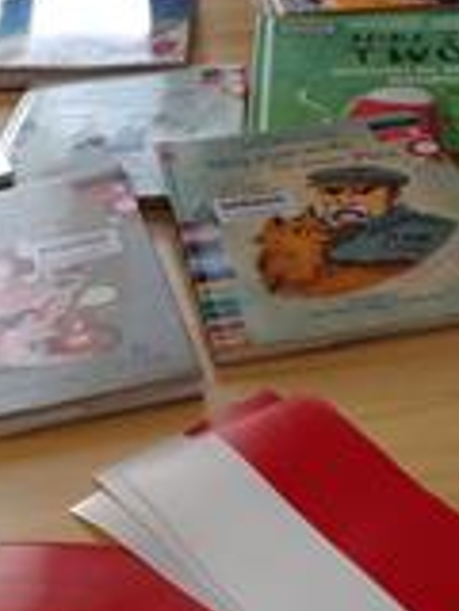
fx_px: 1131
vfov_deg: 29.5
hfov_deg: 22.9
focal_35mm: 64
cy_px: 116
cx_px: 214
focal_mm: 4.3
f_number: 4.4
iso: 100
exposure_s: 1/40
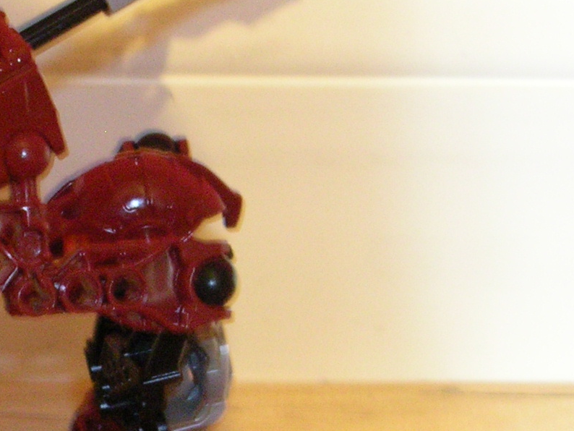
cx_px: 96
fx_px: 1626
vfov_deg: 15.1
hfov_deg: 19.8
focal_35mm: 98
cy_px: 299
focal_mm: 5.8
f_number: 2.8
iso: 200
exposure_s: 1/3.8
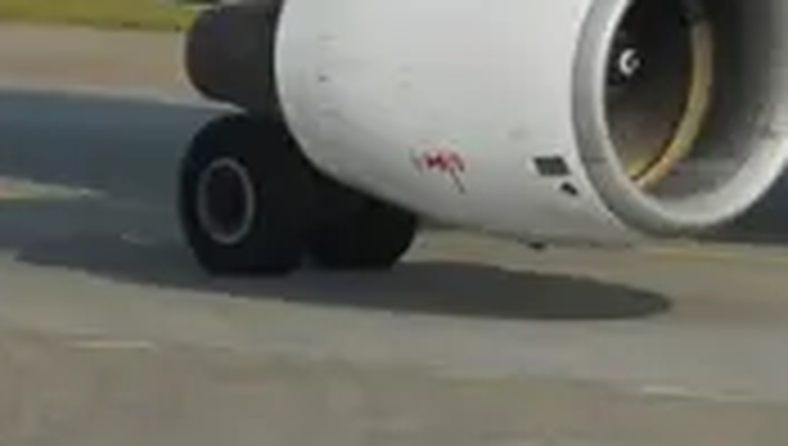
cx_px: 482
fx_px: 25925
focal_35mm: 1239
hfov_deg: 1.7
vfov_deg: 1.0
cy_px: -376
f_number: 8
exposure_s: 1/500
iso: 200
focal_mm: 135
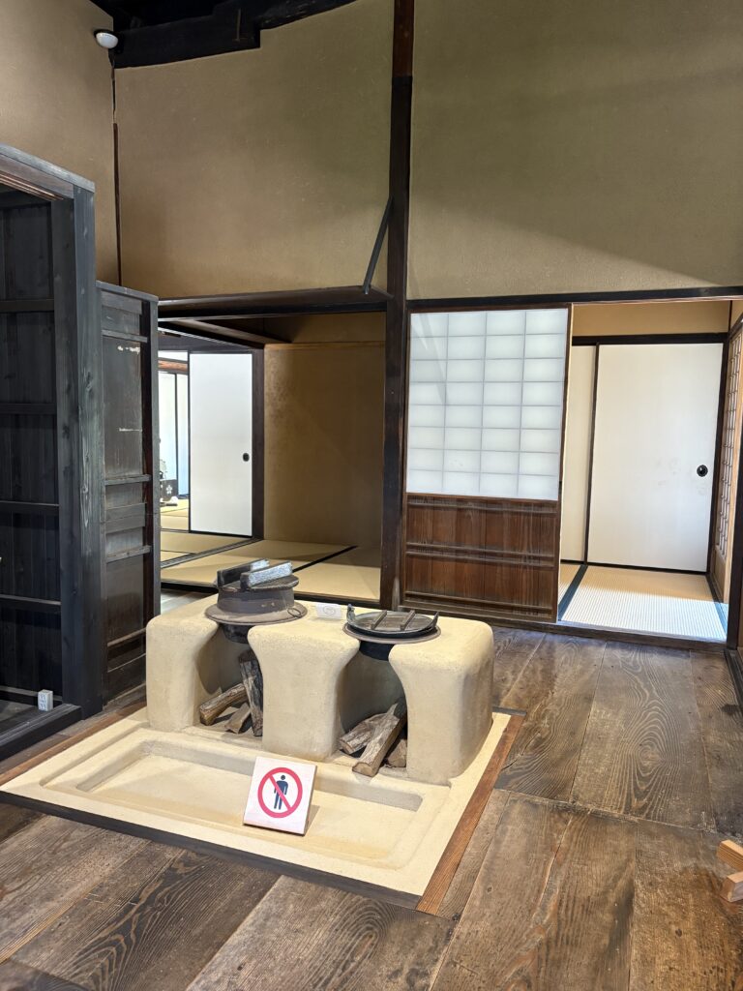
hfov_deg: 53.1
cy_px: 496
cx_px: 372
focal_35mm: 26
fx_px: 744
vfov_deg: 67.3
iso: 250
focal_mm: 5.96
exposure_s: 1/60
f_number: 1.6
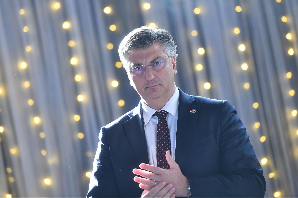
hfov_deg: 10.3
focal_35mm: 200
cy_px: 99
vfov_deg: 6.9
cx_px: 149
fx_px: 1655
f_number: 5
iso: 1250
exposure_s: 1/200
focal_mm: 200
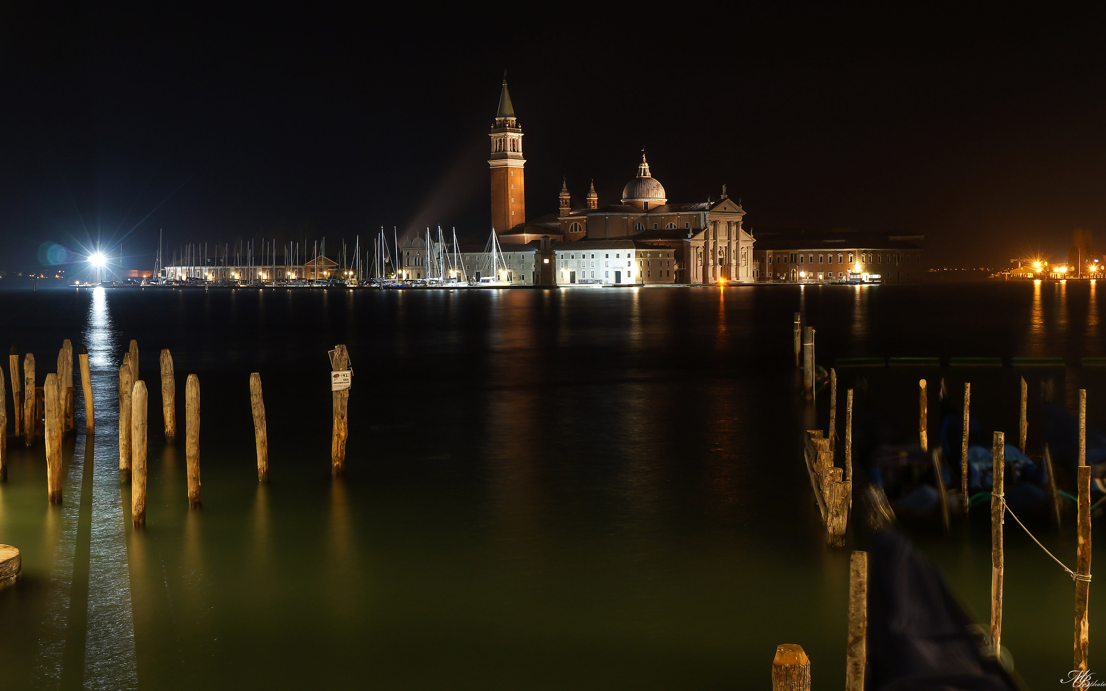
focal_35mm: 48
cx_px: 553
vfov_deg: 27.1
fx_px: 1432
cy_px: 326
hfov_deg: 42.2
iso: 200
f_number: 9
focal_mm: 31
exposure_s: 20
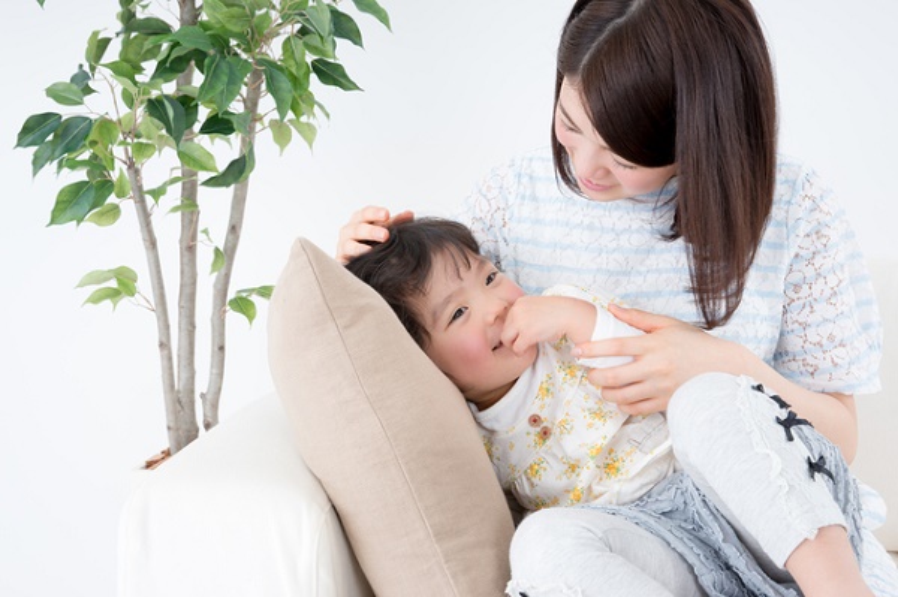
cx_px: 449
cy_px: 298
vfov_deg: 29.8
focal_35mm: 45
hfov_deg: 43.6
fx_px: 1122
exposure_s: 1/125
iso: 160
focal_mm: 45
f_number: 10
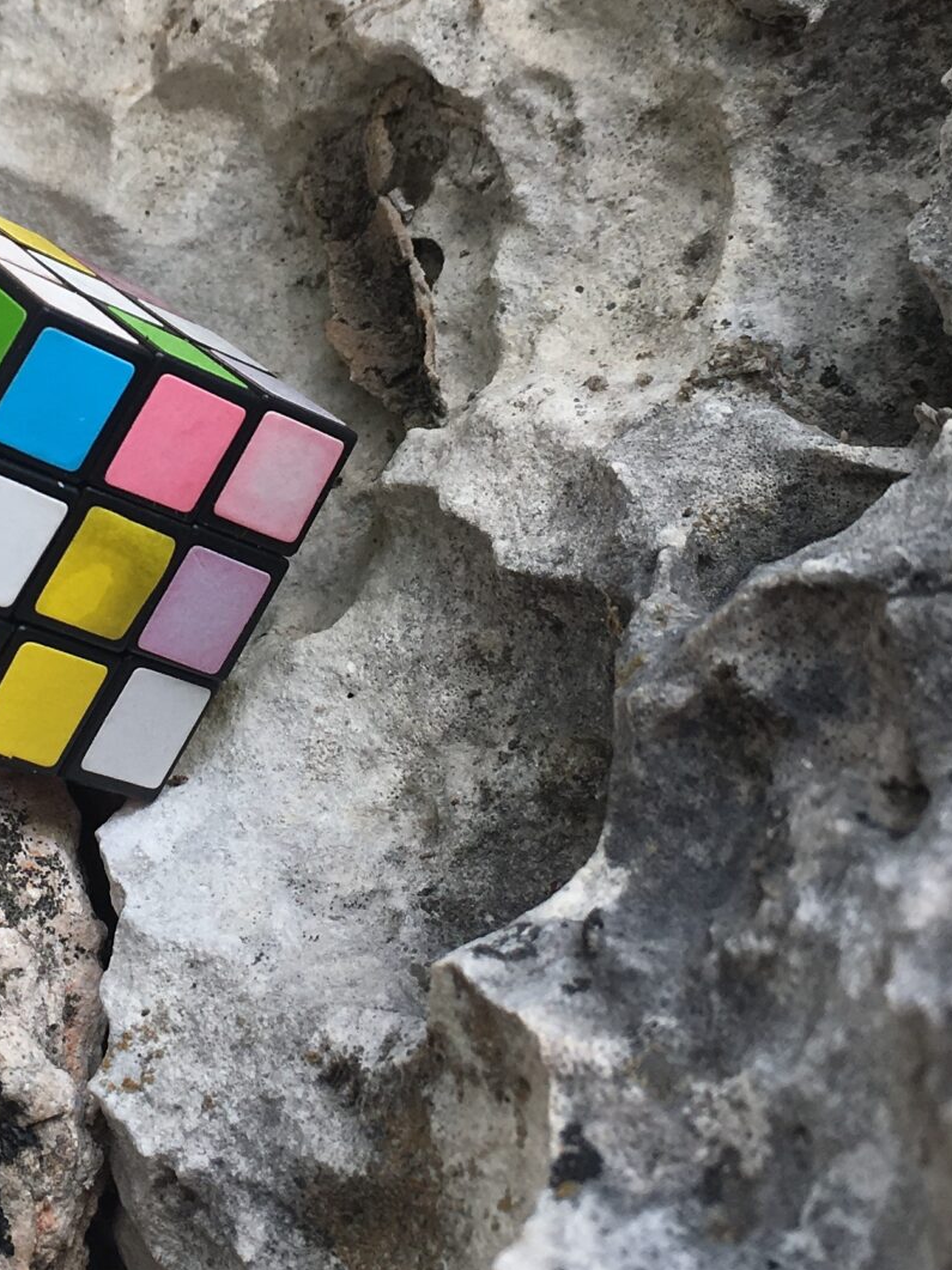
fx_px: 2568
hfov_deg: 20.8
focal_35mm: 70
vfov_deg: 27.4
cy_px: 316
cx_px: 219
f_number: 2.2
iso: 25
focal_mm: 4.15
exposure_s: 1/458
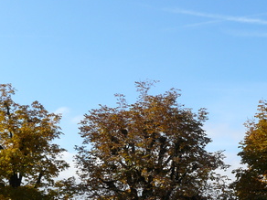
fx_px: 609
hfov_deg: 24.2
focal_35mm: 79
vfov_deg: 18.3
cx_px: 230
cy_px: 184
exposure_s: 1/250
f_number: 5.6
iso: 100
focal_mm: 6
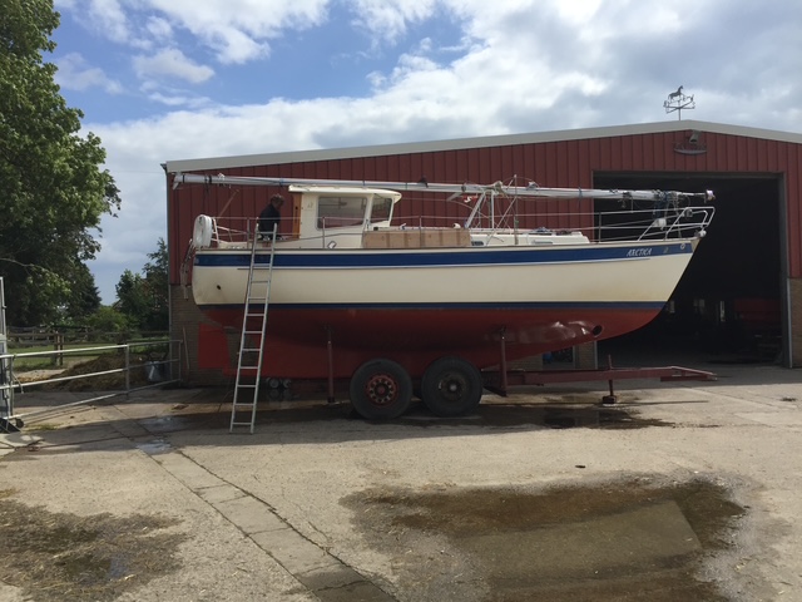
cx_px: 401
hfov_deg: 61.7
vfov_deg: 48.2
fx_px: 672
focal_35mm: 29
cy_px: 301
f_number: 2.2
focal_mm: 4.15
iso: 32
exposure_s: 1/3300
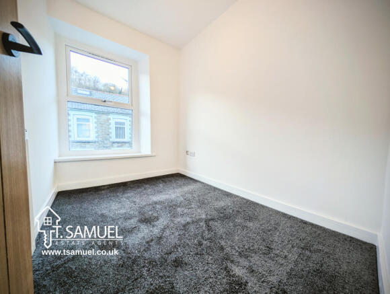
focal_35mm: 12
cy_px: 147
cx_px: 195
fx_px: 135
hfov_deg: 110.4
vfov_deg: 94.7
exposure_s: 1/107
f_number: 1.95
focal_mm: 2.23
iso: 41
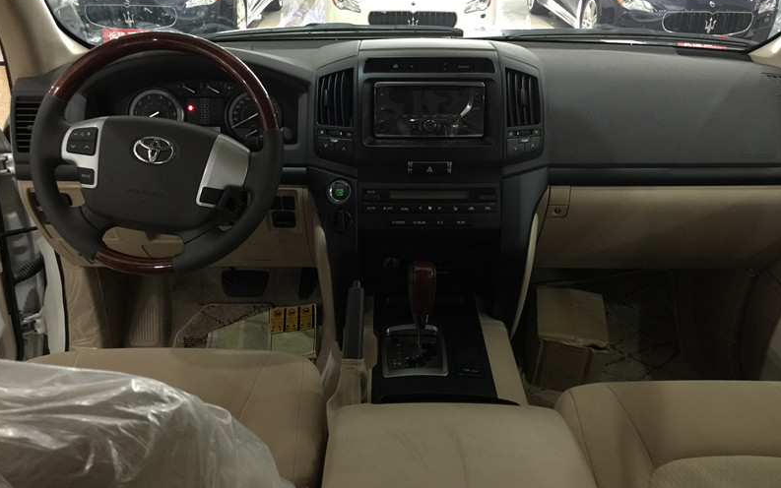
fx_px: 660
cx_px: 389
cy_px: 217
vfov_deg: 40.6
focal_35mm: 31
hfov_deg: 61.2
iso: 100
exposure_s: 1/4
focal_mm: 4.15
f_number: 2.2
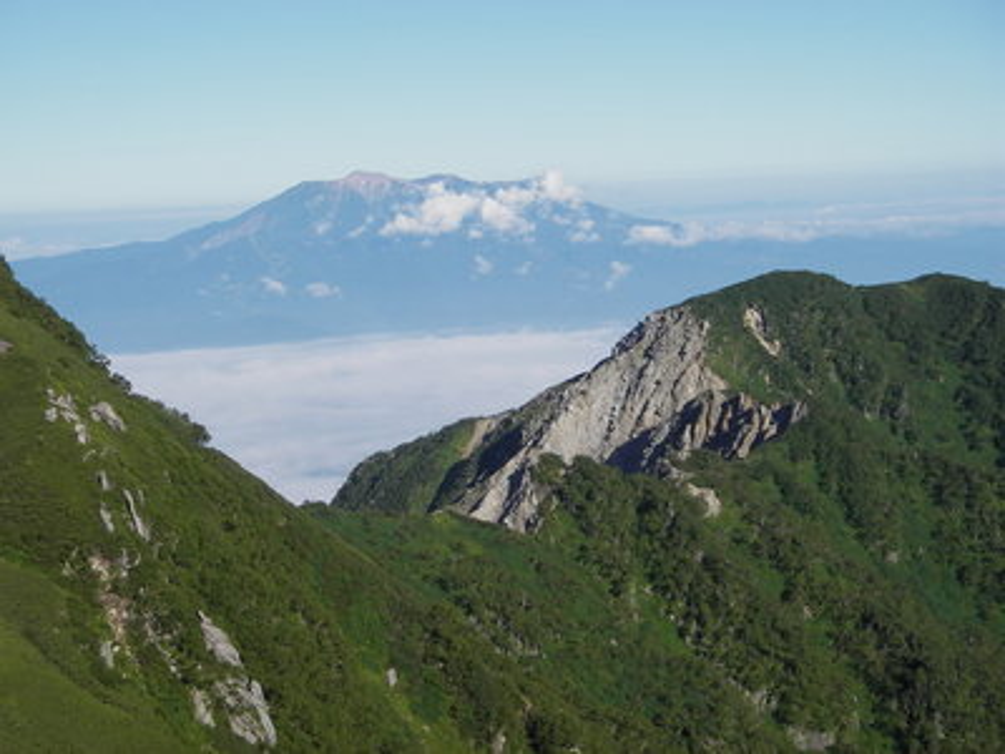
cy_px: 377
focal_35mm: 72
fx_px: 2090
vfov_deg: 20.4
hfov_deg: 27.0
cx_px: 502
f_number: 7.6
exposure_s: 1/200
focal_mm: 12
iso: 50
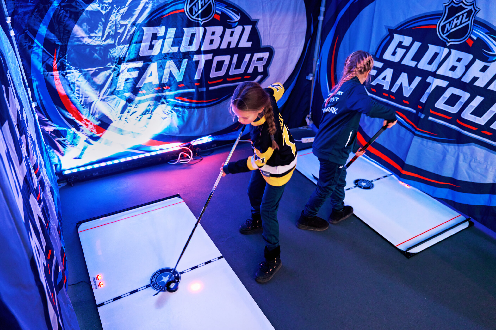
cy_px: 165
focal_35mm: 24
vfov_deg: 53.1
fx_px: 330
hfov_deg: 73.8
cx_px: 248
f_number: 2.8
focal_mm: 24
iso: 2500
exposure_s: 1/100
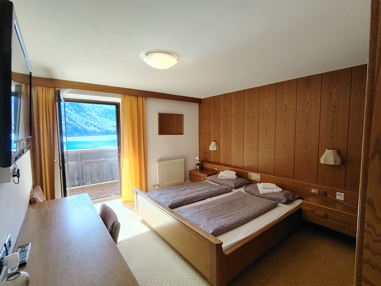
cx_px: 190
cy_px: 143
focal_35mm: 17
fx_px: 187
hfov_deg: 91.0
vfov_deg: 74.7
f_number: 2.2
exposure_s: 1/104
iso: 100
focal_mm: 1.42
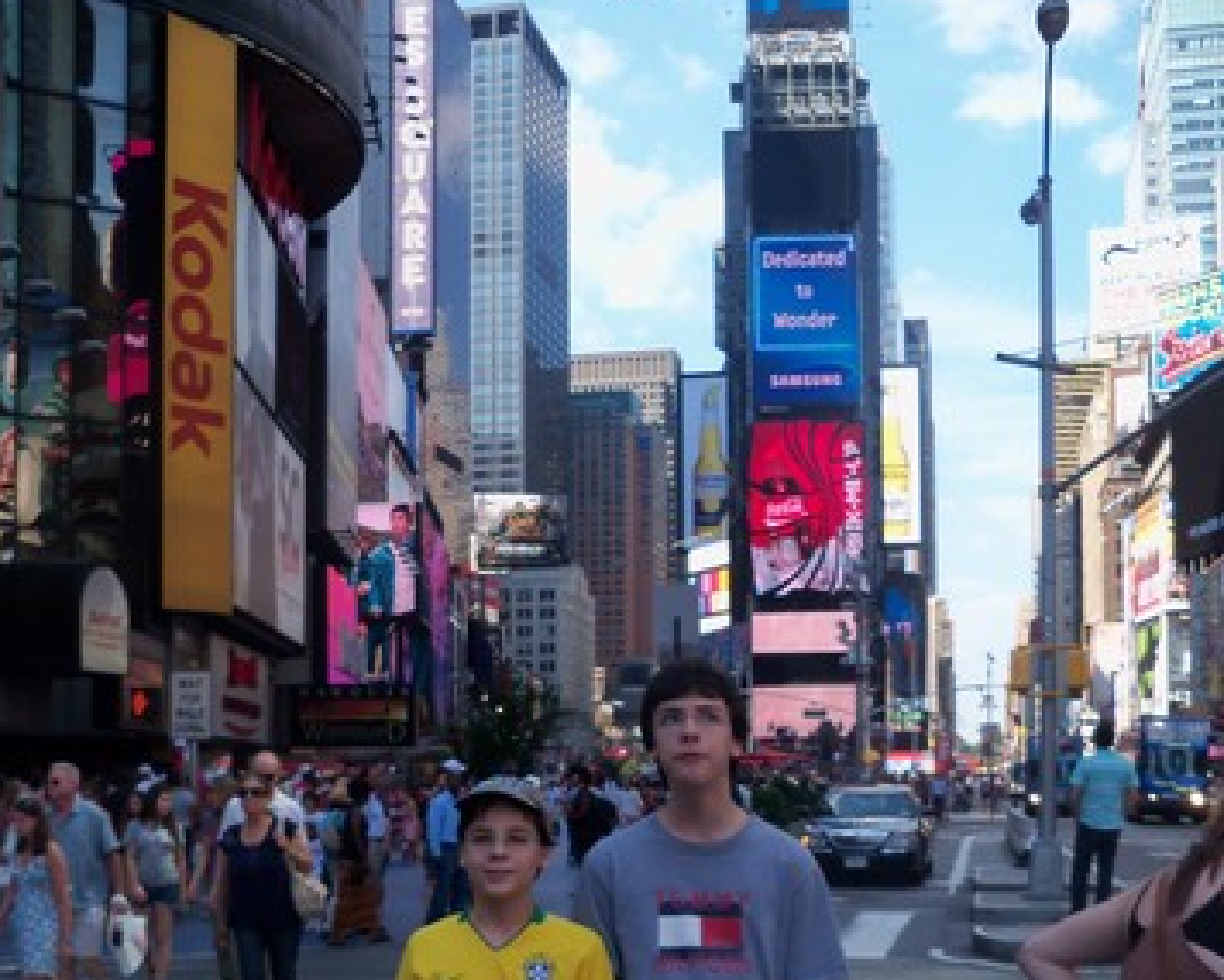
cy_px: 781
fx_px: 1667
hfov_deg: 40.3
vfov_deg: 31.9
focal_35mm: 46
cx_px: 615
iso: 80
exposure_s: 1/250
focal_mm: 6.2
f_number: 3.5
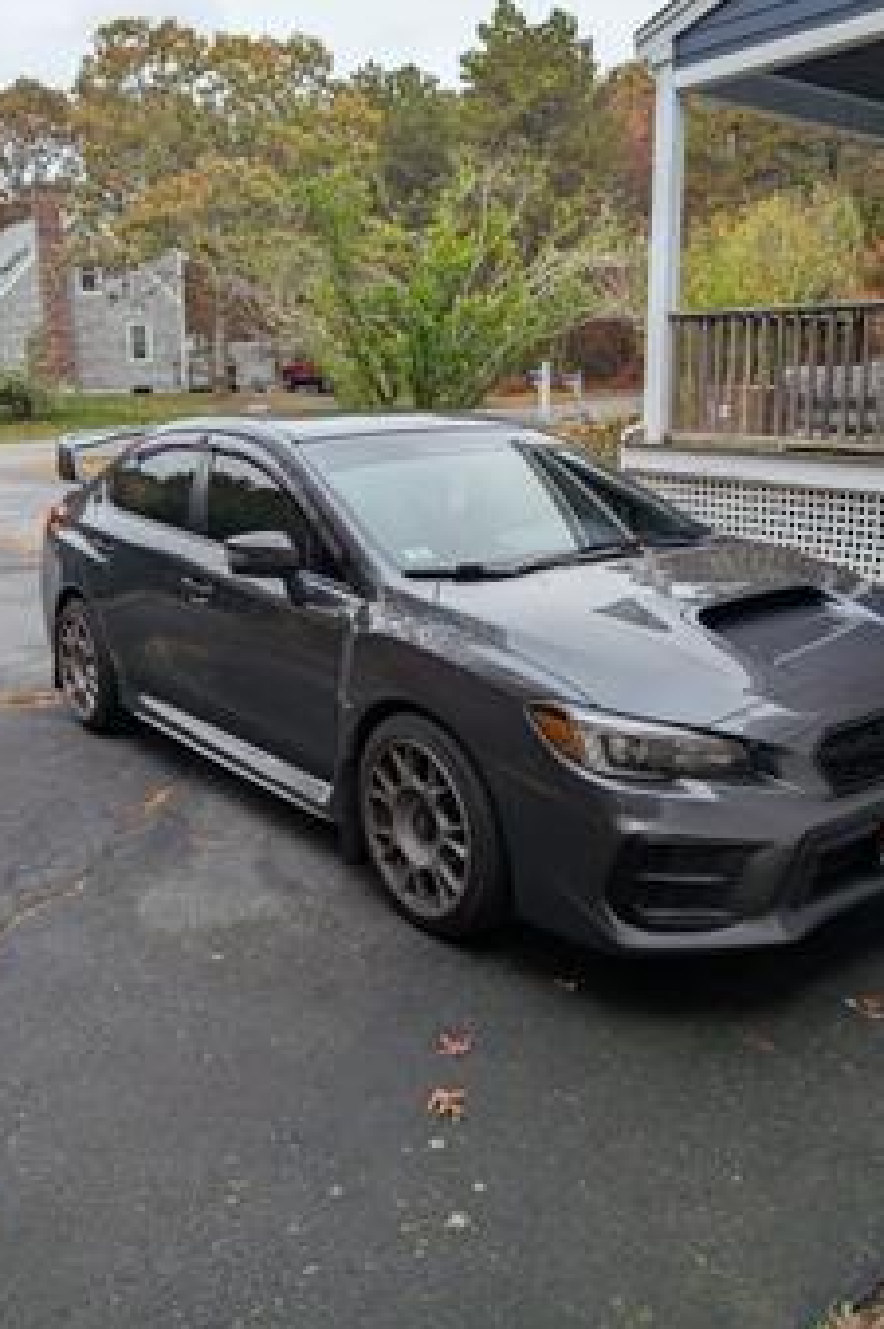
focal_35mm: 28
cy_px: 602
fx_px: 1032
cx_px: 454
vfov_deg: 65.4
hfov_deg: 46.4
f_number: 1.68
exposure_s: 1/286
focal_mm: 6.9
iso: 20
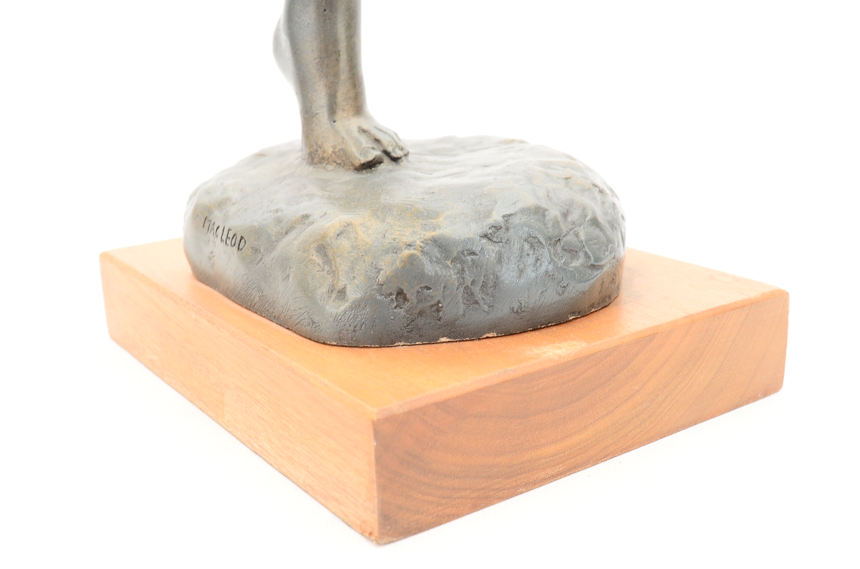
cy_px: 293
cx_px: 421
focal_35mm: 46
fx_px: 1085
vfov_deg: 29.4
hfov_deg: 43.2
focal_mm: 29
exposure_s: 1/60
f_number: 9
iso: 320
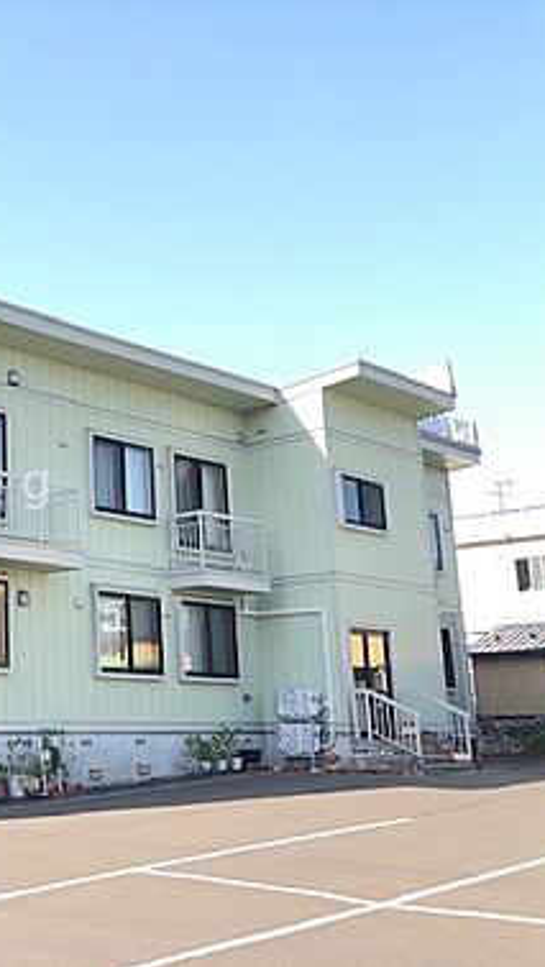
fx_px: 1052
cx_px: -79
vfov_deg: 49.4
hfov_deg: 26.4
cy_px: 485
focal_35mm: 41
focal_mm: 3.99
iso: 20
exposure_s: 1/440
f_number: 1.8
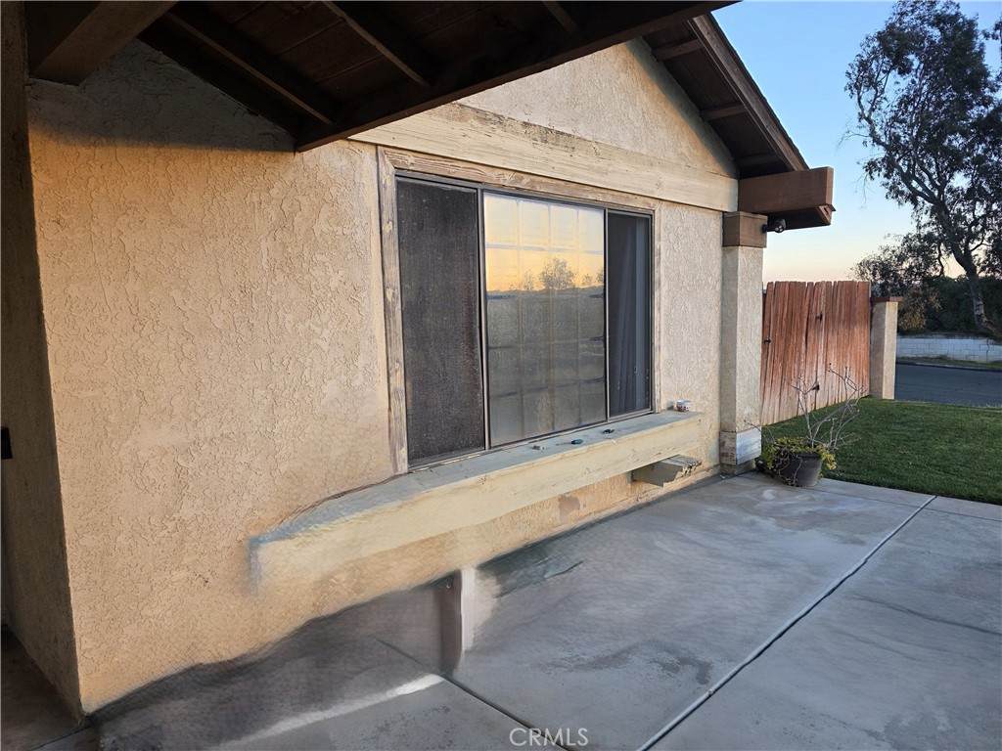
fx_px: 666
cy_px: 376
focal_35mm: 23
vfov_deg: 58.9
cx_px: 501
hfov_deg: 73.9
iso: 80
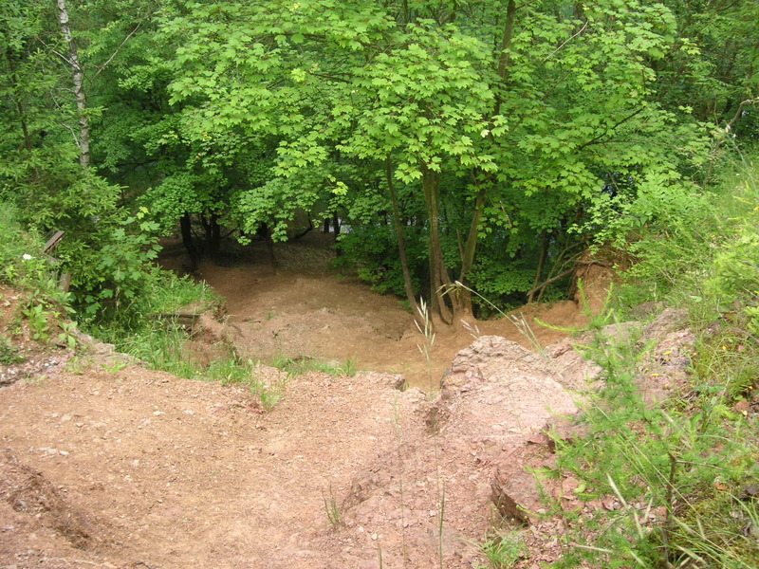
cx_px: 380
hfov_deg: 45.8
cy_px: 284
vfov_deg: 35.1
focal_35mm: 41
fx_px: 899
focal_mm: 6.9
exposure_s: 1/125
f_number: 3
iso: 50
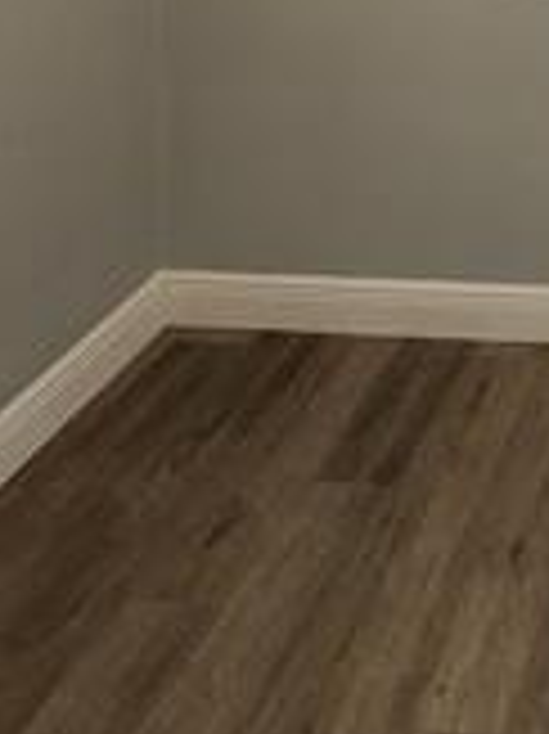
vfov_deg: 29.2
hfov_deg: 25.1
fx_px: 1016
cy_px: -293
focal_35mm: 48
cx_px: 756
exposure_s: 1/60
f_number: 2.2
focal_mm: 2.2
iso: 320
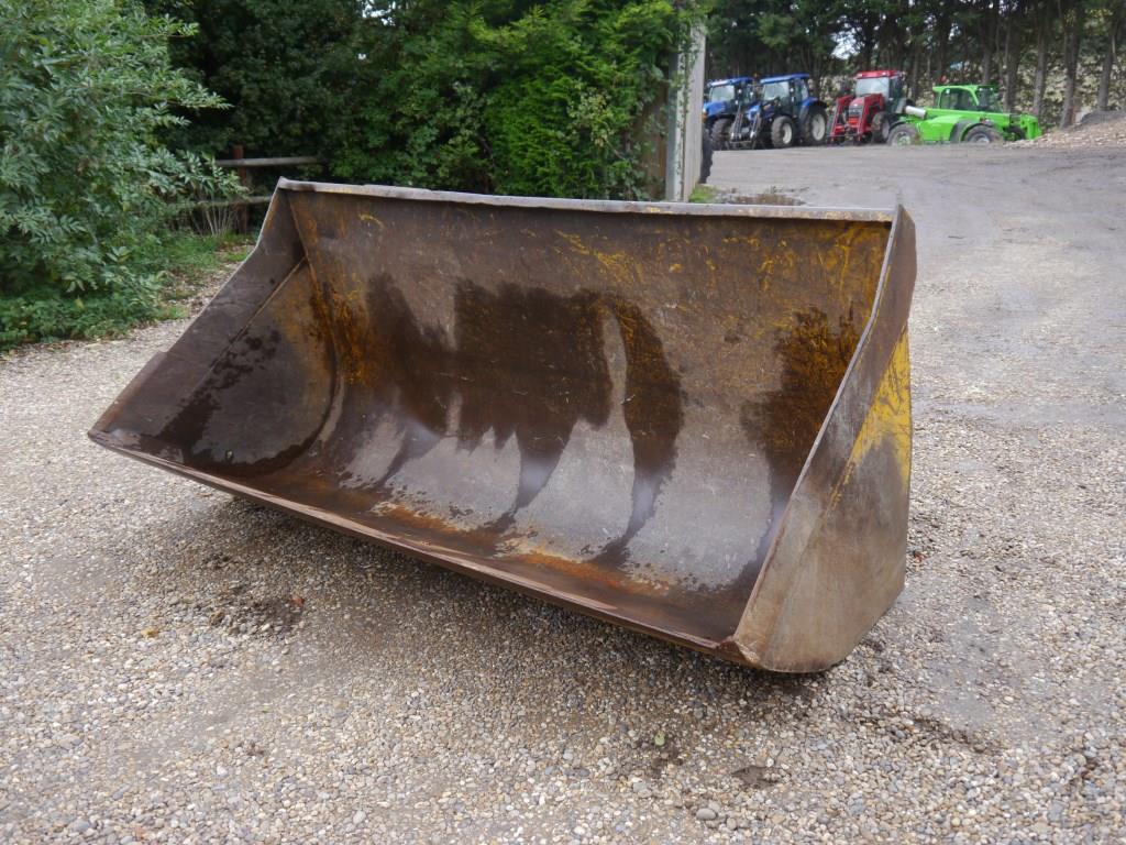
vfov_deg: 41.8
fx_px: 1106
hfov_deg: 54.0
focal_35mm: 34
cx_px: 563
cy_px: 422
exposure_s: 1/125
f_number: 4.5
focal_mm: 17
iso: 160
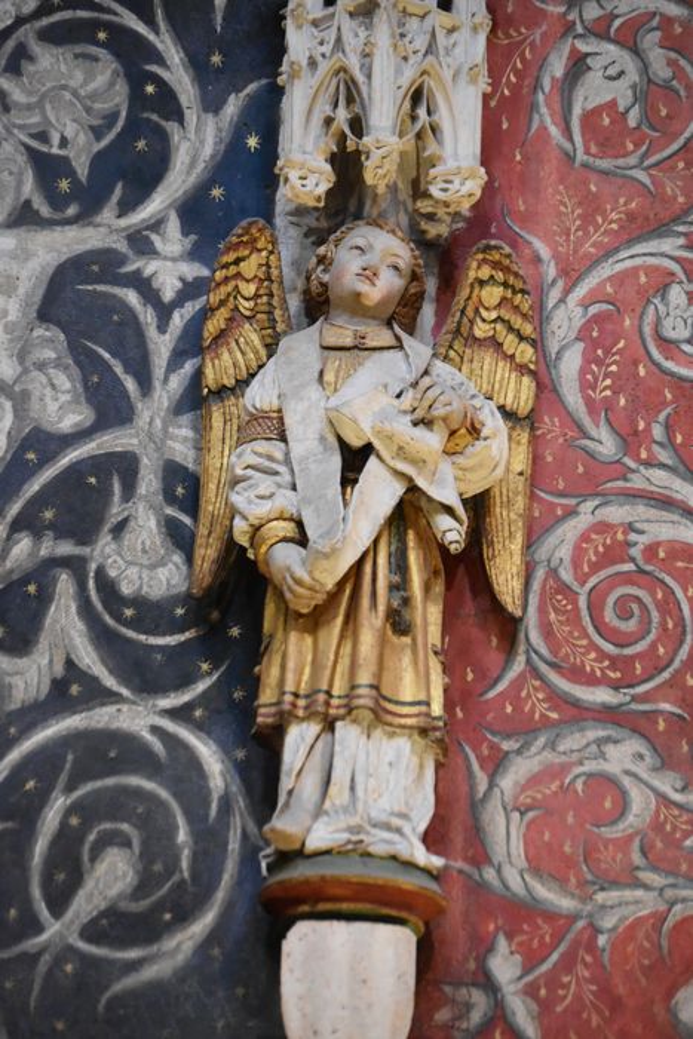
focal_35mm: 142
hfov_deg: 9.6
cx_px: 346
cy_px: 520
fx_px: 4112
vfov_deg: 14.4
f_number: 4.5
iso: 6400
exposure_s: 1/125
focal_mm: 95
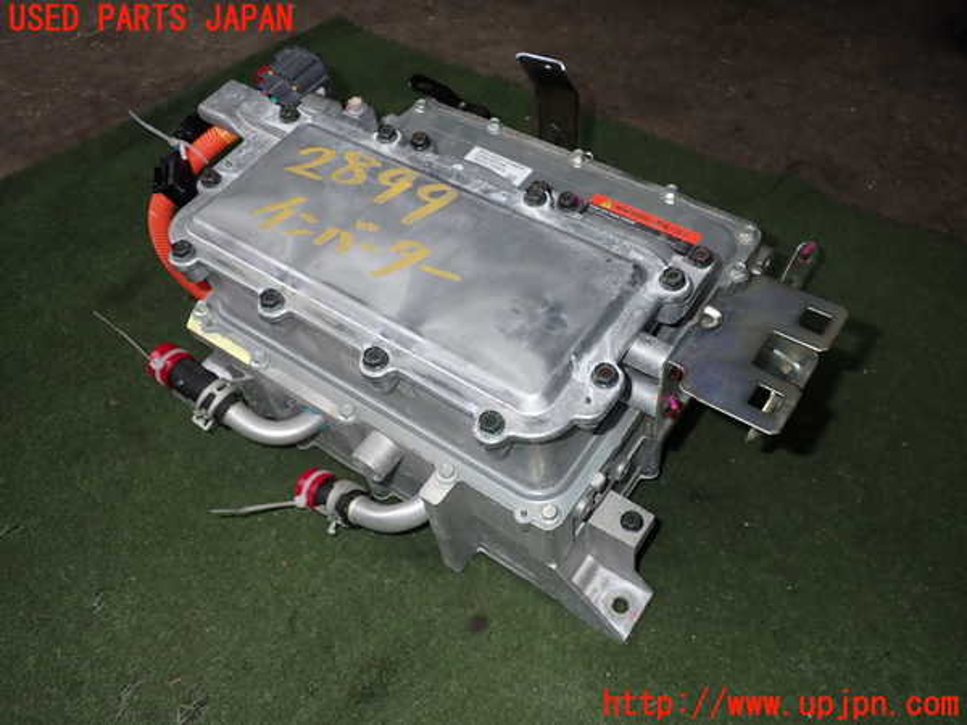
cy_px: 362
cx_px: 484
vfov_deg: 46.8
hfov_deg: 60.0
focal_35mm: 30
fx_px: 838
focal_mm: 5.4
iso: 100
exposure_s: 1/30
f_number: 6.3
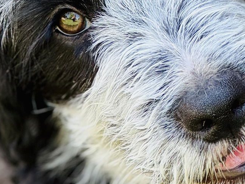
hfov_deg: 7.7
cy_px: 32
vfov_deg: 5.8
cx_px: 182
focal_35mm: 256
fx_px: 1811
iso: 50
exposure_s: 1/99
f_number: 2.8
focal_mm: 9
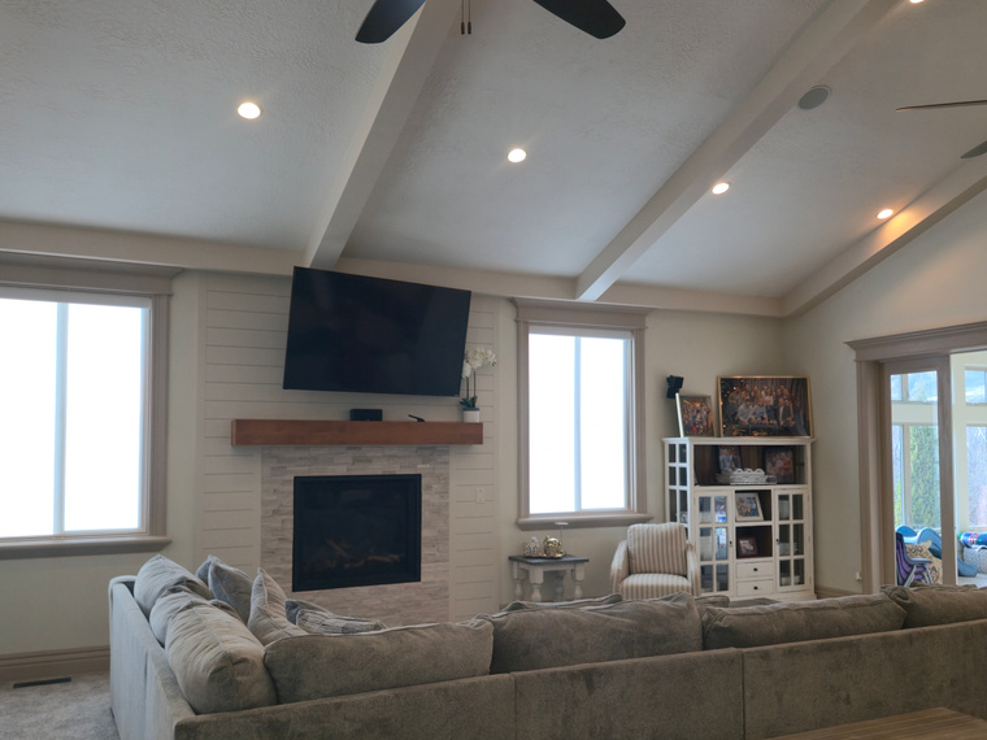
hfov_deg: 58.3
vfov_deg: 45.4
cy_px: 402
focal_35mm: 31
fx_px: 884
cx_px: 509
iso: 20
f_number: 1.7
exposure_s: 1/60
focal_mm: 6.3
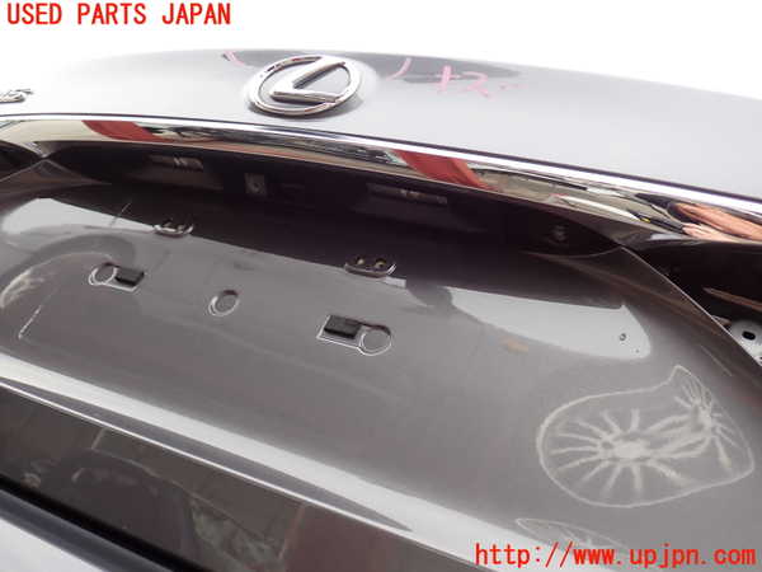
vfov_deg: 44.2
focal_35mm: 32
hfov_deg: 56.8
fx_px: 704
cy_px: 286
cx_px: 381
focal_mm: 5.79
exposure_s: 1/100
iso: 100
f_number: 2.4
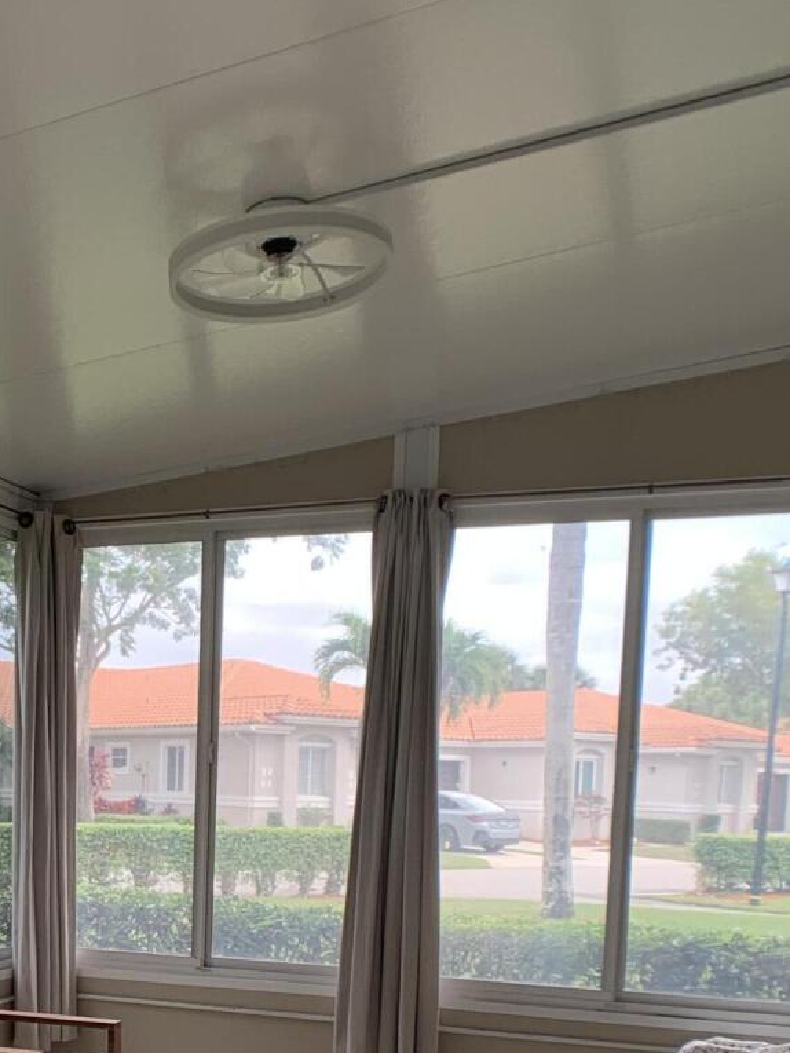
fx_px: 2069
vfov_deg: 27.9
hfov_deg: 21.3
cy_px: 849
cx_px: 142
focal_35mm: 68
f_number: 1.8
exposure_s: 1/60
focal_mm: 4.25
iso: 50
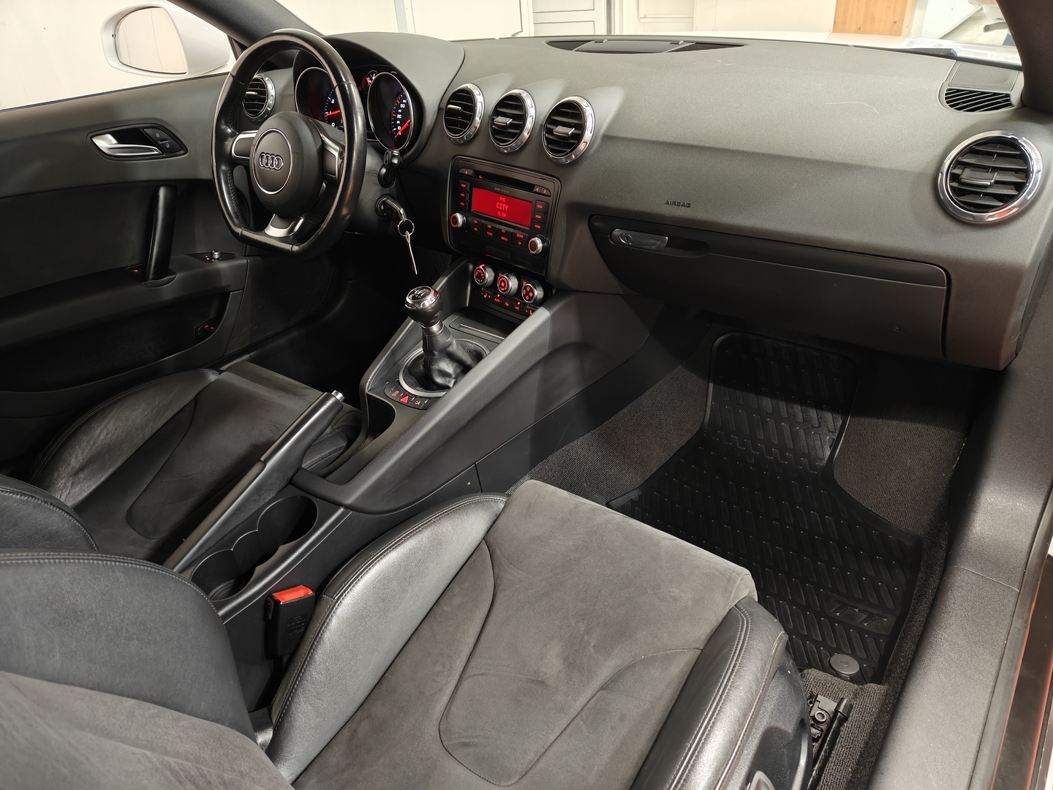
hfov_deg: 71.6
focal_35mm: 24
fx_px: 730
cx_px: 526
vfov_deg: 56.8
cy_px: 395
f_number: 1.8
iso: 160
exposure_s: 1/31
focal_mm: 5.59
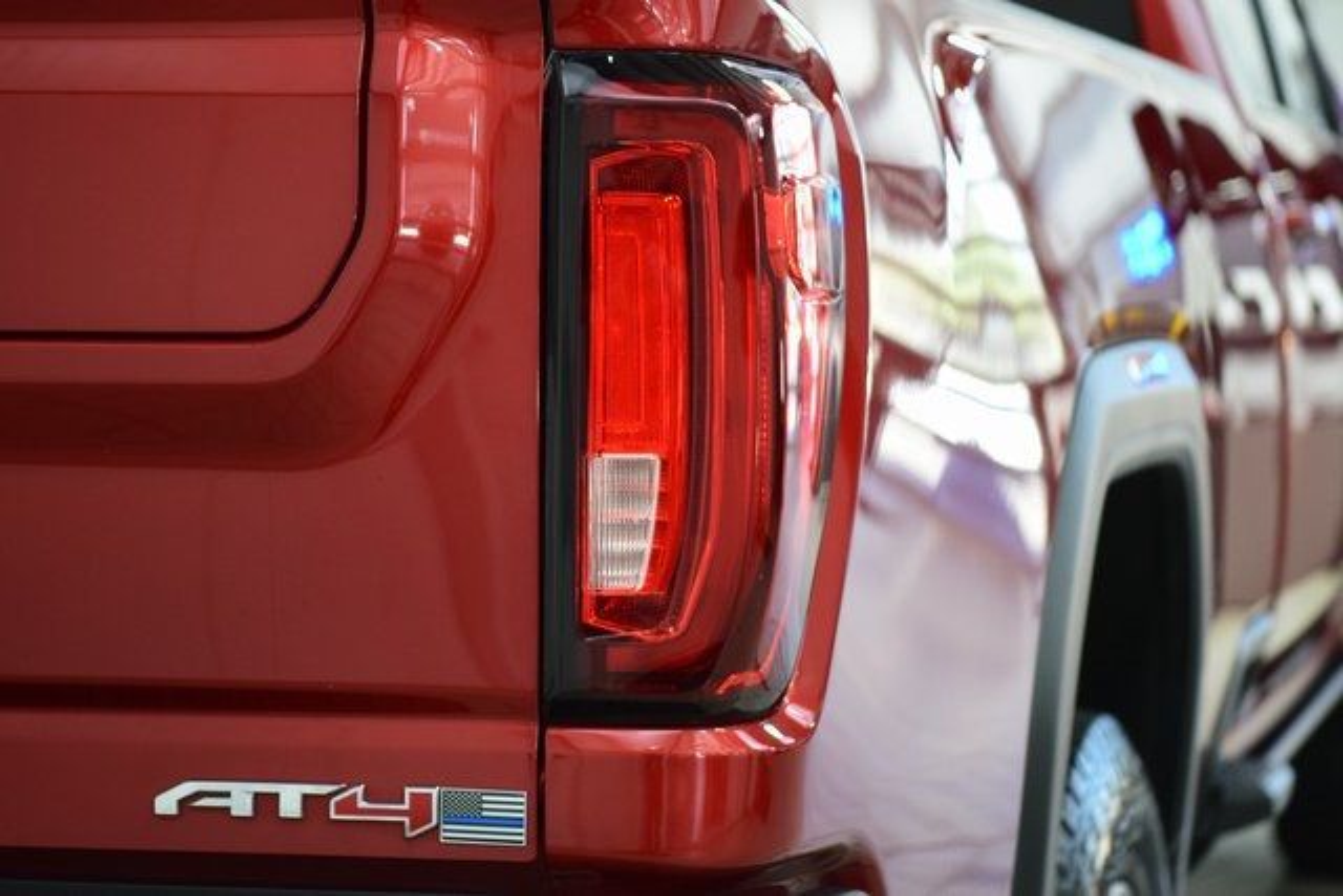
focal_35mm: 105
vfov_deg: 13.0
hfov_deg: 19.5
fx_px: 3918
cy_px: 448
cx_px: 672
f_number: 2.8
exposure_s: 1/100
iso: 1600
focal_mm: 70
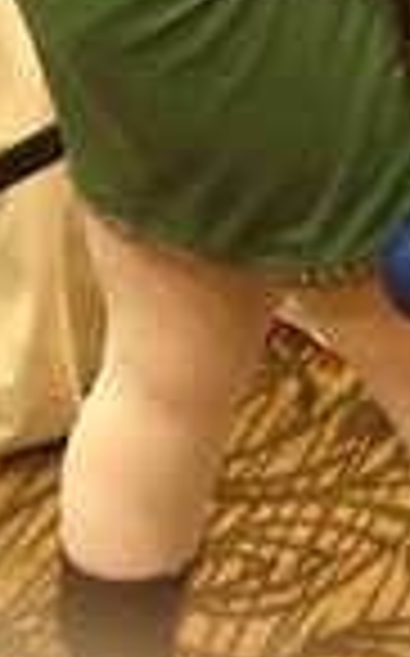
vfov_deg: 15.9
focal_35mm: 122
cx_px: 788
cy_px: -284
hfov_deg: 10.0
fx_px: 2185
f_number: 2.4
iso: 400
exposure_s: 1/17
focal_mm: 4.28
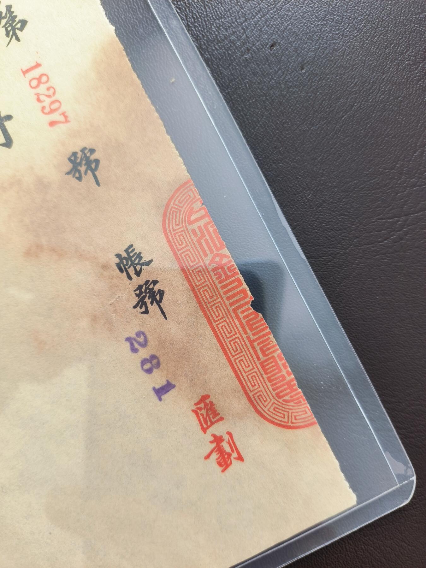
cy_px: 284
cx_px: 213
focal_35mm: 25
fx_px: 410
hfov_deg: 54.9
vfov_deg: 69.4
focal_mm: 4.71
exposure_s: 1/100
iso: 332
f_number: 1.79
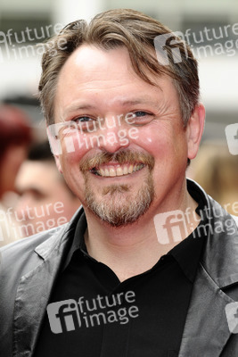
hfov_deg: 5.9
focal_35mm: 232
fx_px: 2303
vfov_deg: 8.9
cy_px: 178
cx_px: 119
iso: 320
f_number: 5.6
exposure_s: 1/250
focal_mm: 155
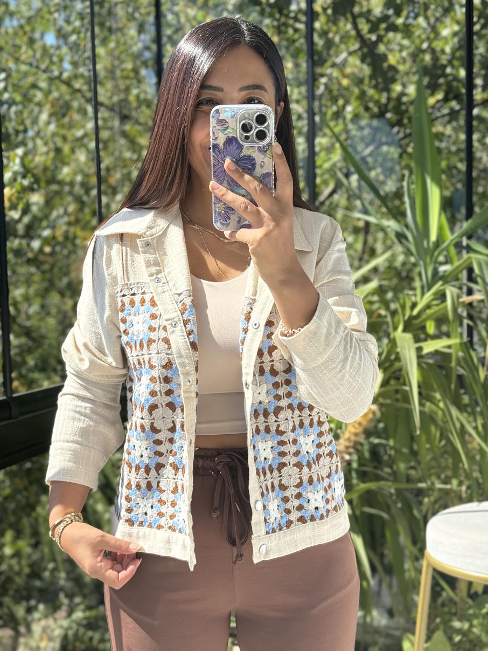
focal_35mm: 53
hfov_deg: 27.5
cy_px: 352
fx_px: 996
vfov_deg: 36.1
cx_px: 237
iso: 64
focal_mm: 6.76
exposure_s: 1/549
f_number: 1.78
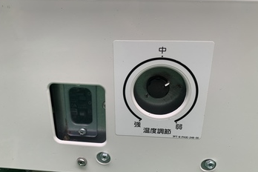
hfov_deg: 65.5
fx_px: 201
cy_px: 90
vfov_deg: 46.4
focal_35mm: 28
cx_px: 128
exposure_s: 1/122
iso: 40
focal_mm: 4.25
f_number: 1.8
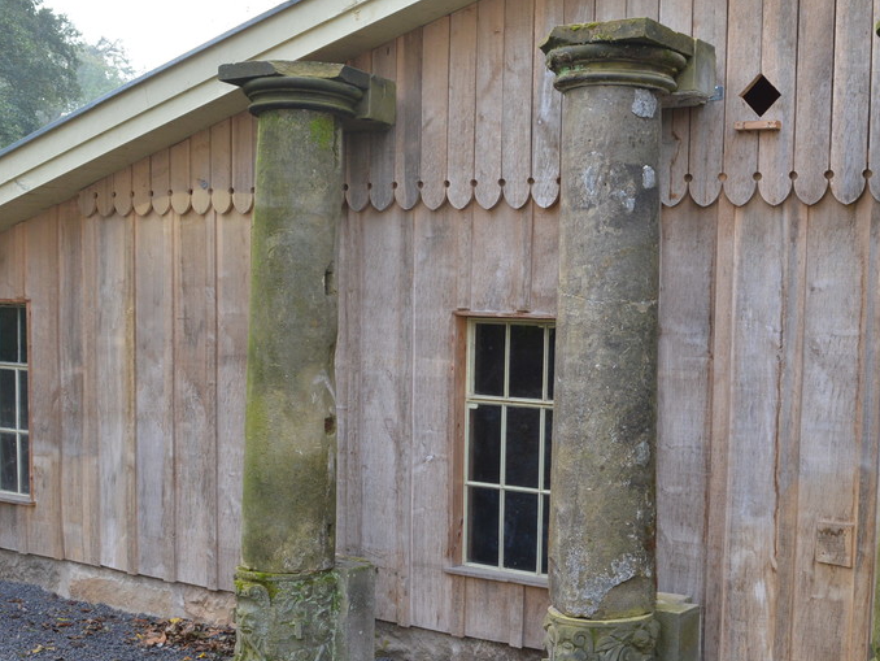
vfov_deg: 28.5
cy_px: 410
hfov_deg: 37.3
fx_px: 1297
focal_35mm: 51
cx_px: 548
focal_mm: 20
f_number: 9
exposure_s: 1/100
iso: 400
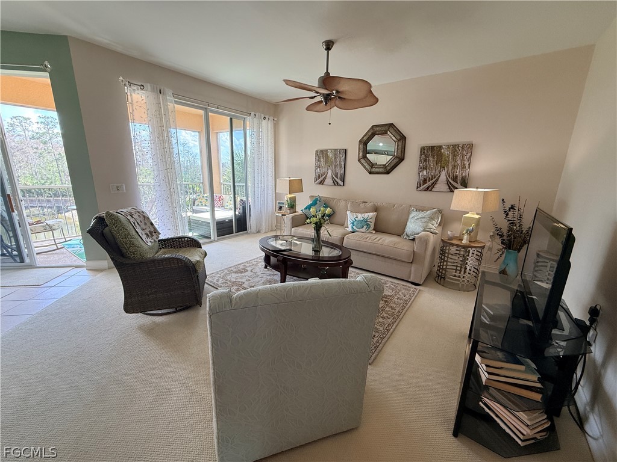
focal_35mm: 14
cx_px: 308
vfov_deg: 85.7
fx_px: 250
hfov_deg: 102.1
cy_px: 231
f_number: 2.2
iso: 160
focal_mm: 2.22
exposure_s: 1/120
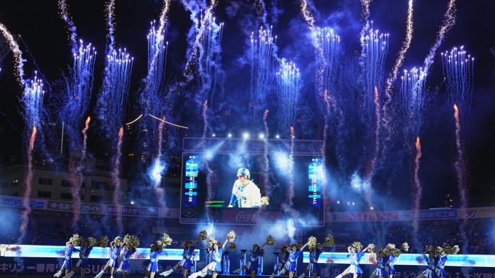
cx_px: 251
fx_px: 722
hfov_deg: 37.9
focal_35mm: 55
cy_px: 155
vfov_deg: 21.8
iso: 2000
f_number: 2.8
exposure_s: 1/250
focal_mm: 50
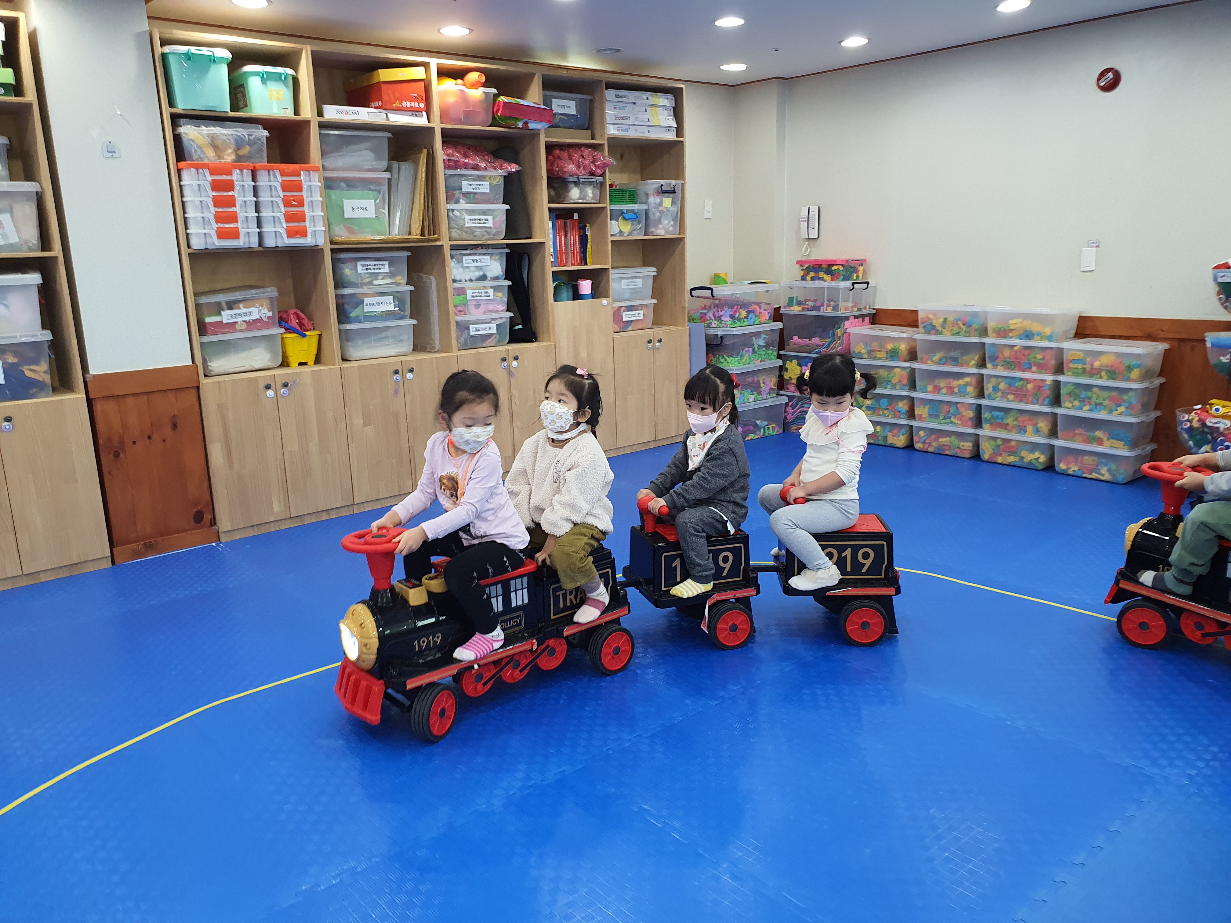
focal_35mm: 26
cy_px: 462
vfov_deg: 53.1
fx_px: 925
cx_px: 616
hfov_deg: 67.3
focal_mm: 4.3
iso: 200
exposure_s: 1/60
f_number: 2.4
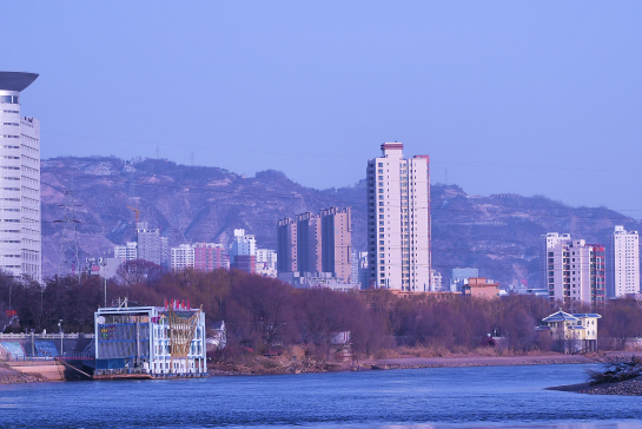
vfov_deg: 8.1
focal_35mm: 169
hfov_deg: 12.1
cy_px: 243
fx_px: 3015
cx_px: 396
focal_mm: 60
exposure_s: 1/500
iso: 100
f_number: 5.6
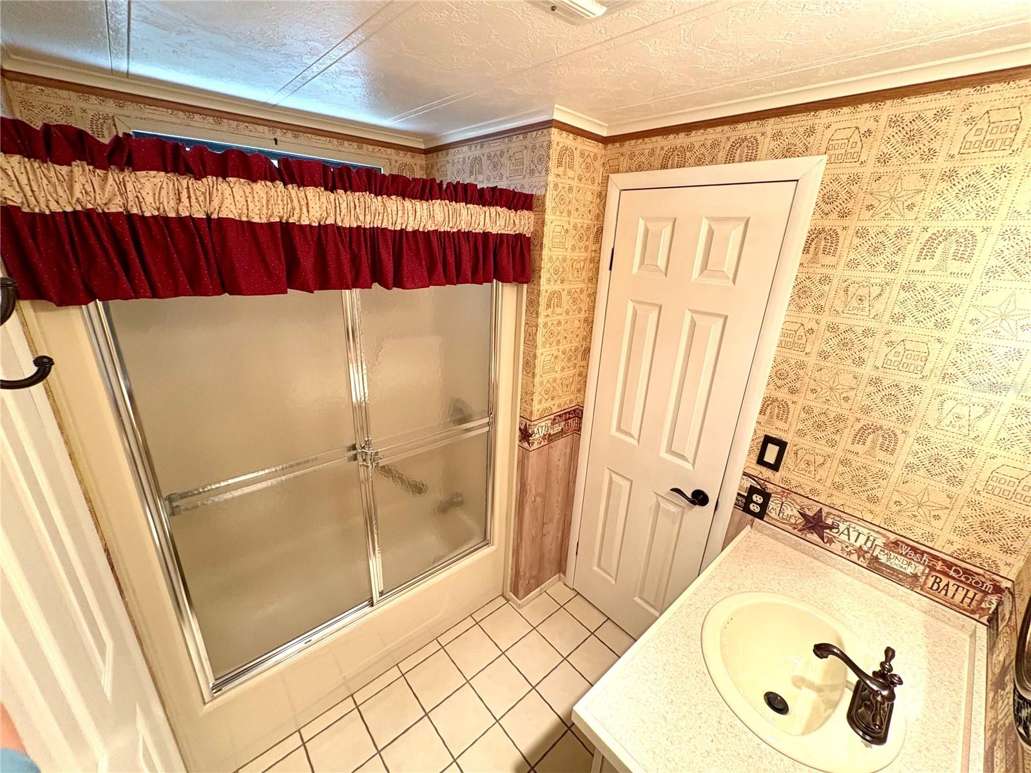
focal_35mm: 14
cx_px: 516
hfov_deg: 102.1
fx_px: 417
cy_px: 386
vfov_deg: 85.7
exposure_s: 1/60
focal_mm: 2.22
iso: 250
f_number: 2.2
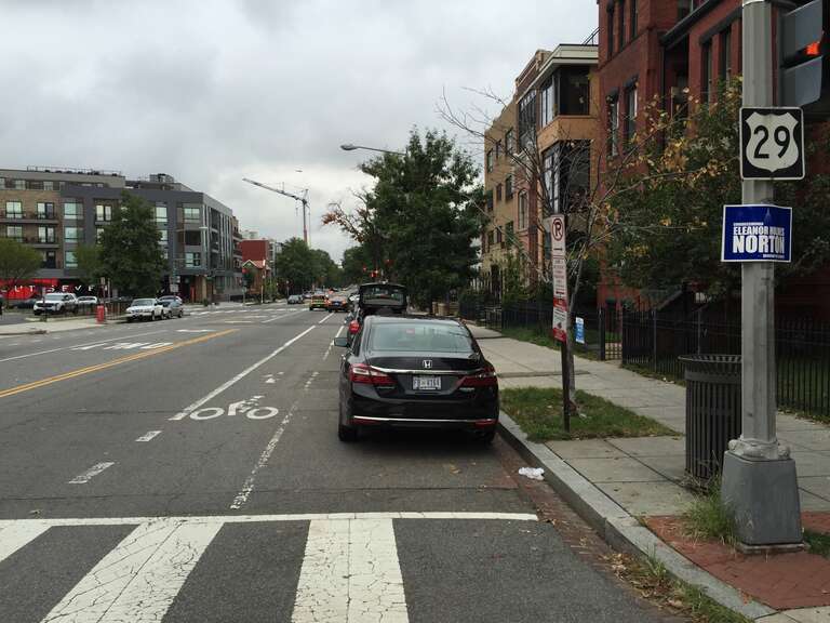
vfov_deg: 48.2
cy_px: 312
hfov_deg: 61.7
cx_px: 415
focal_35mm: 29
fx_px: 695
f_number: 2.2
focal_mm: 4.15
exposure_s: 1/573
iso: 32
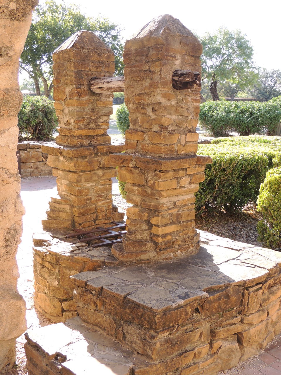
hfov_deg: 33.6
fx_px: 465
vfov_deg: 43.9
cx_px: 140
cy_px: 188
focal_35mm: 43
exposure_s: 1/125
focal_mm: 7.6
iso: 100
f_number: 3.4
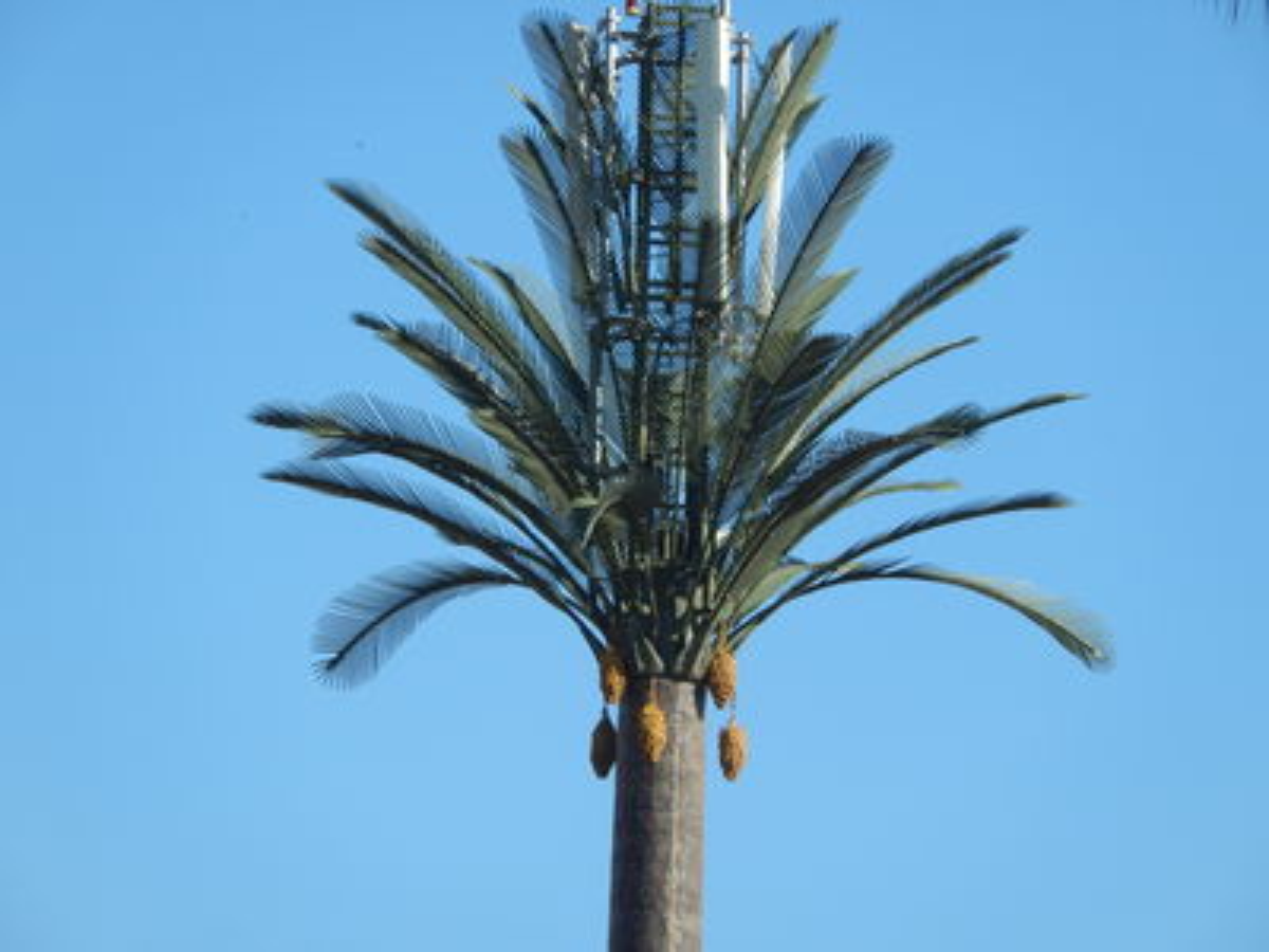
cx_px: 634
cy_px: 476
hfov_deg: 5.2
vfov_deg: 3.9
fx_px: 14041
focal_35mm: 383
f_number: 6.2
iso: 125
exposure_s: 1/400
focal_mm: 68.7
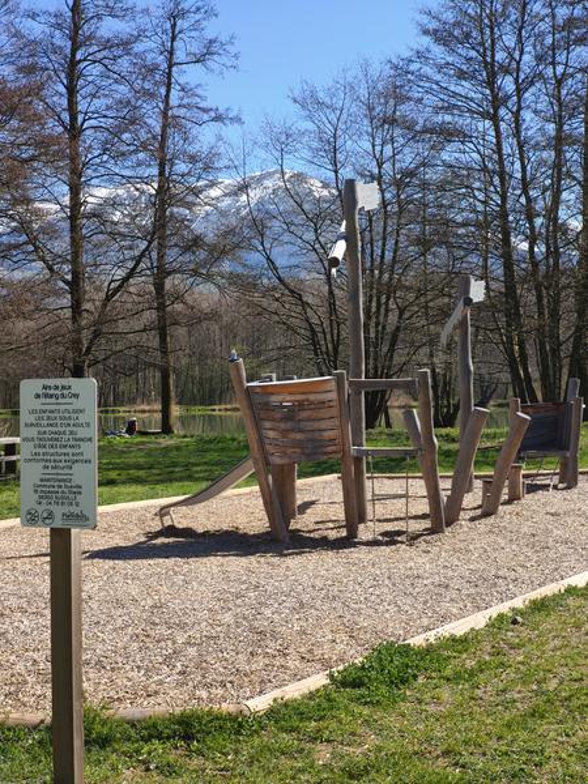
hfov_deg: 29.1
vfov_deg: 38.2
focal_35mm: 50
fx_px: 1132
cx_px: 294
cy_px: 392
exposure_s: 1/335
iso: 50
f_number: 1.9
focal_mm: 7.1
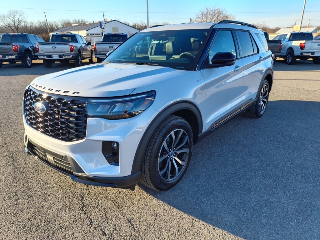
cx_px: 160
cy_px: 120
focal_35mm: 25
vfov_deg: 54.9
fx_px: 231
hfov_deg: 69.4
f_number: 1.7
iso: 100
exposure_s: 1/354
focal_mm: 4.68
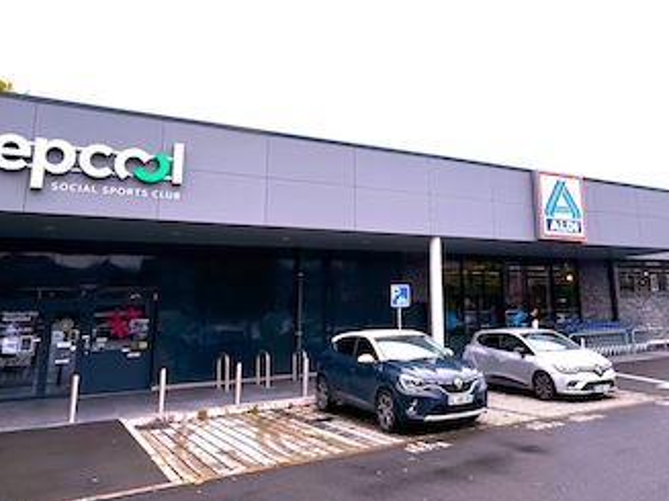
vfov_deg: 46.3
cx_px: 419
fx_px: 580
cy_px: 185
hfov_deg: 59.2
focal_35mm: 30
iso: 50
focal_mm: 2.22
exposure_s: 1/1323
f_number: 2.2
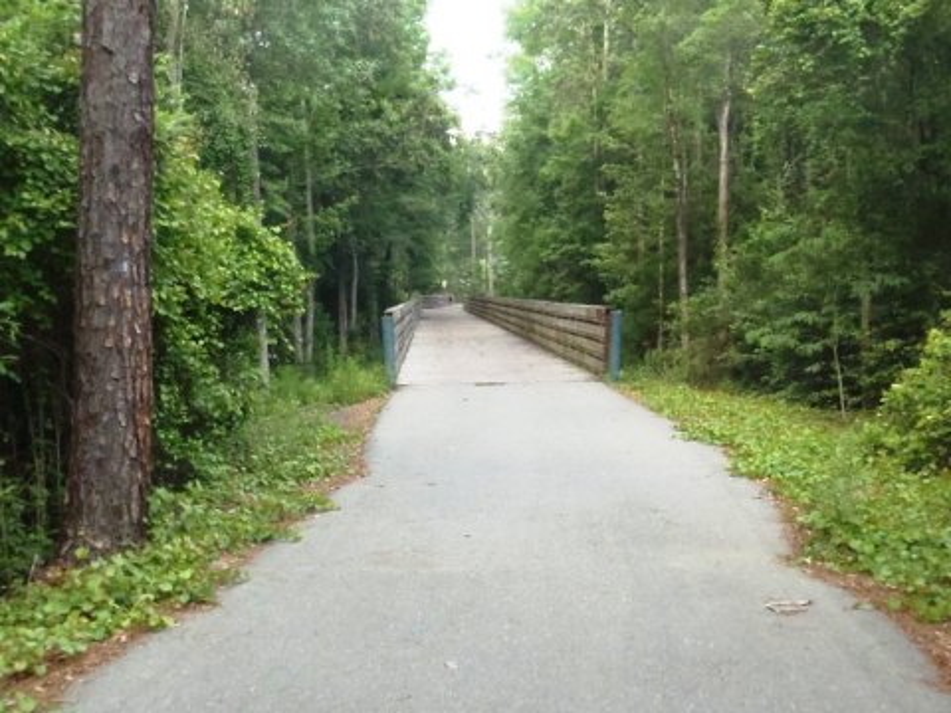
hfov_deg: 63.4
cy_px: 356
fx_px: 769
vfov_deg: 49.7
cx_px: 476
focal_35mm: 28
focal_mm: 5
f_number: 4
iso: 400
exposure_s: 1/200
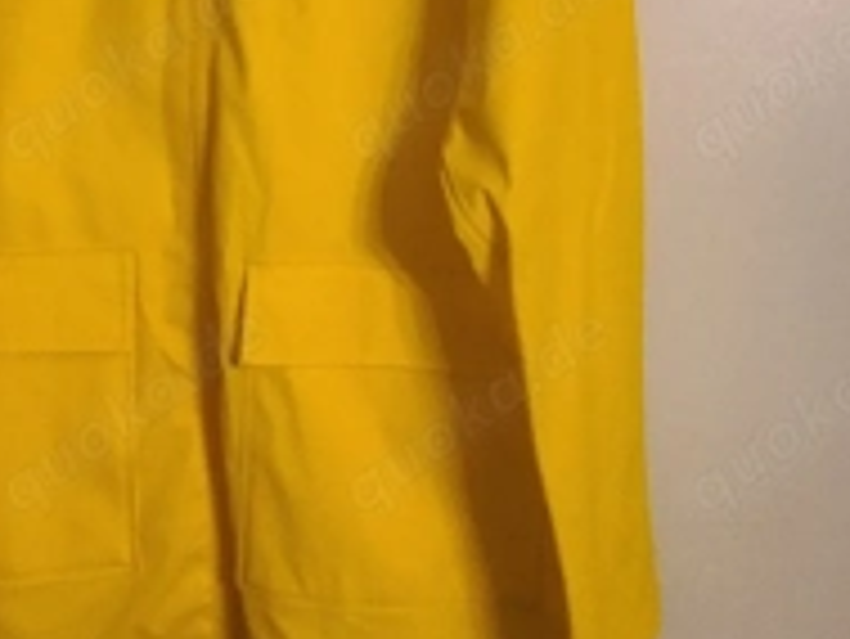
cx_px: 229
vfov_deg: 26.9
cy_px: 108
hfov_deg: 35.5
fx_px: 1302
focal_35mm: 53
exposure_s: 1/50
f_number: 1.8
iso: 640
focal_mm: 7
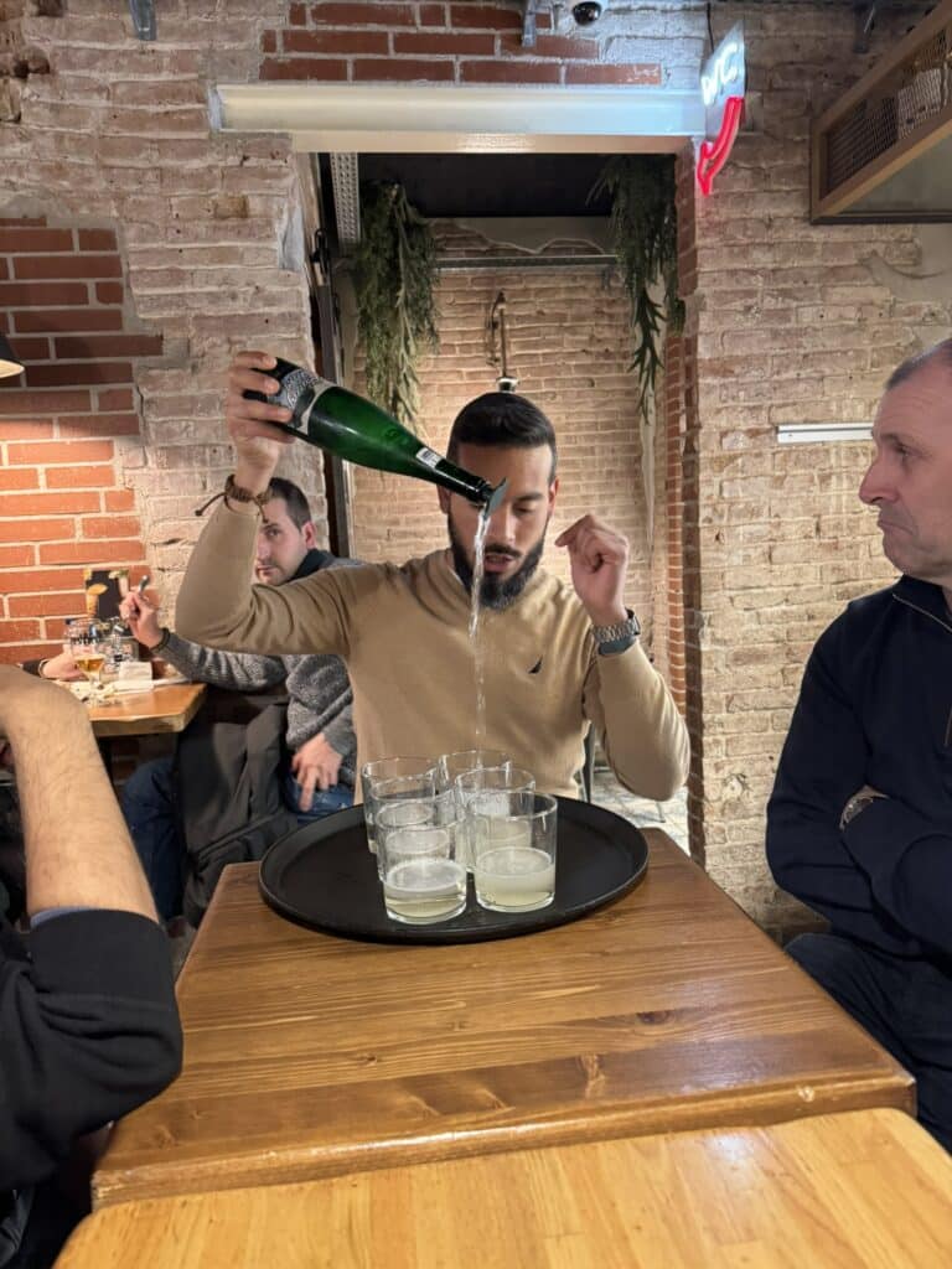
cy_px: 634
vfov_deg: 71.6
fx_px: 880
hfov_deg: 56.8
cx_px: 476
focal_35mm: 24
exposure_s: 1/50
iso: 640
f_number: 1.78
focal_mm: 6.76
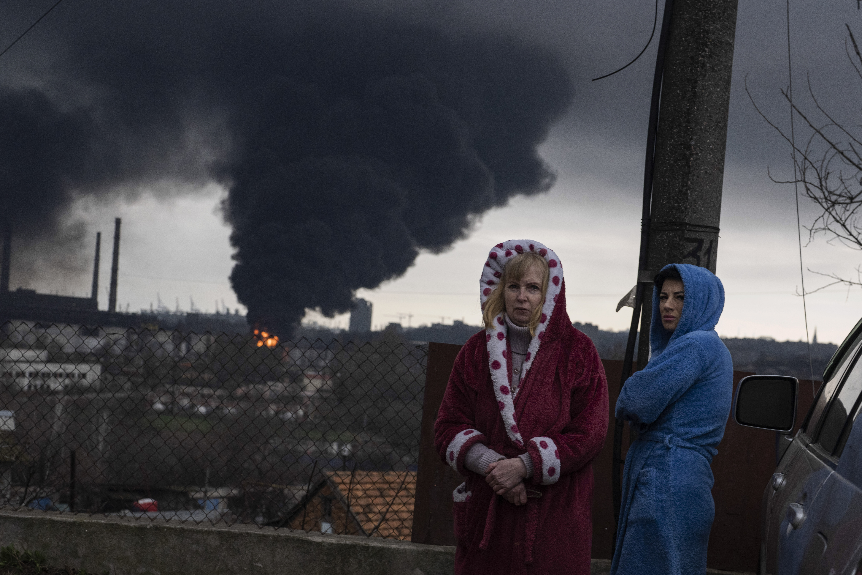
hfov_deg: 29.6
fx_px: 1628
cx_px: 404
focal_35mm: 68
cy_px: 382
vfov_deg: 20.0
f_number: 4.5
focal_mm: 50
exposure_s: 1/1000
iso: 400
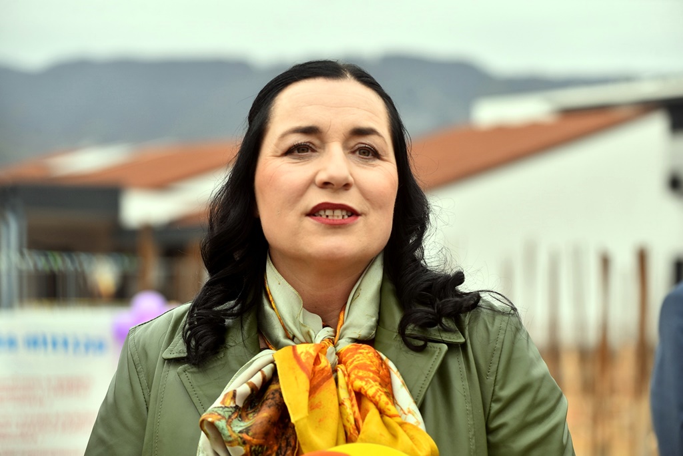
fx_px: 2277
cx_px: 342
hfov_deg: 17.1
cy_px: 228
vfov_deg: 11.4
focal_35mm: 120
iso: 220
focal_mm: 120
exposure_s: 1/320
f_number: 5
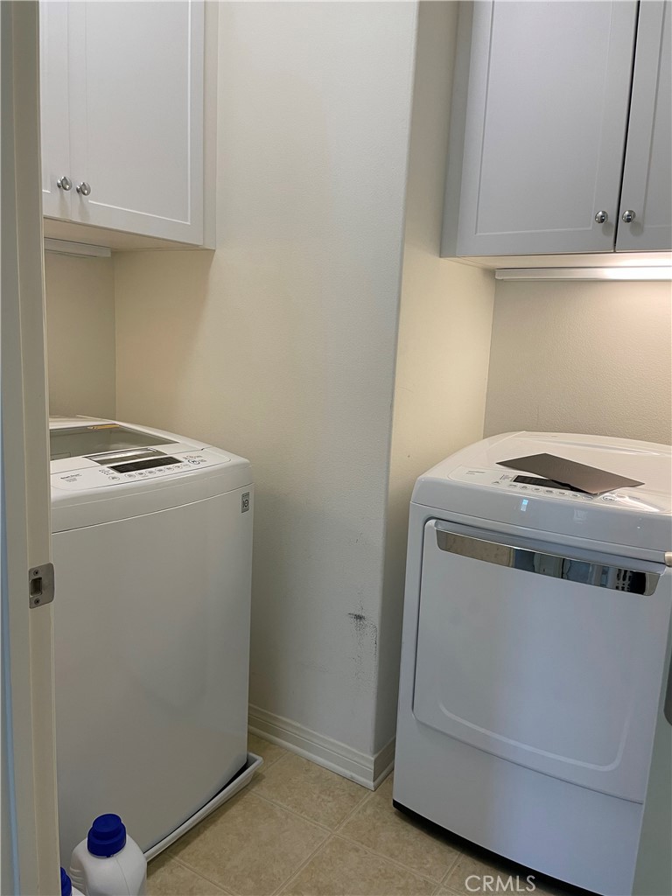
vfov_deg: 67.3
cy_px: 448
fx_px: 673
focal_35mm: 26
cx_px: 336
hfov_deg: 53.1
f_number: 1.6
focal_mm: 4.2
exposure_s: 1/60
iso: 80
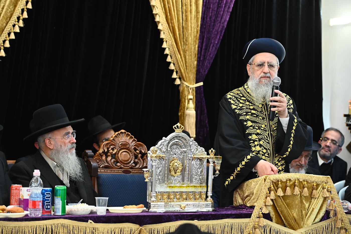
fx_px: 1023
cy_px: 117
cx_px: 176
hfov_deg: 19.5
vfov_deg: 13.0
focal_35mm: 105
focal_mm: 105
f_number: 5
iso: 1600
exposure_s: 1/160
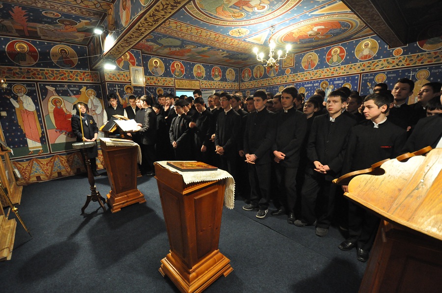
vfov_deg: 77.1
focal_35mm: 15
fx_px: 184
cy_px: 146
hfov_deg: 100.5
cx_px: 221
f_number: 3.5
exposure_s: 1/50
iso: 3200
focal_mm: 10
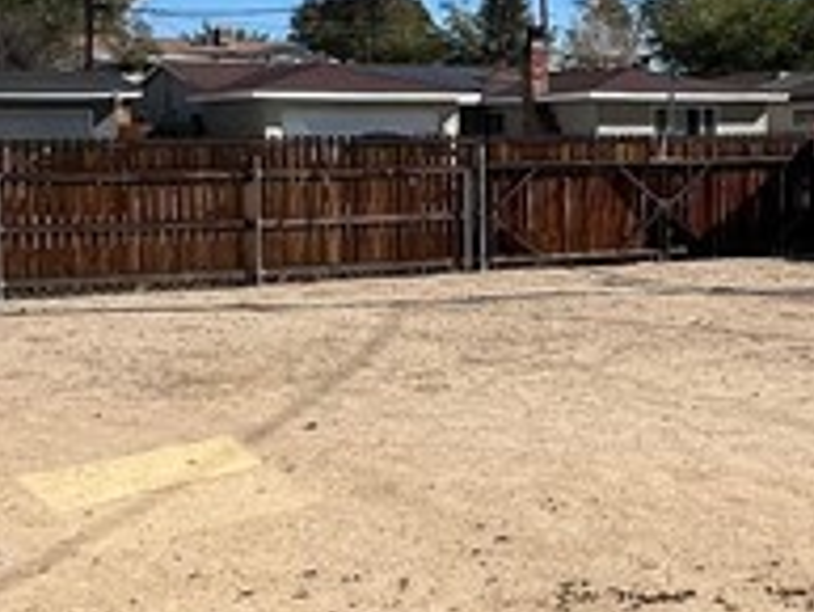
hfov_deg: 27.0
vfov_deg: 21.3
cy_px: 253
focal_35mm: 69
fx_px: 1624
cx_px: 759
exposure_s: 1/2370
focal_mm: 1.57
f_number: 1.8
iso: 32
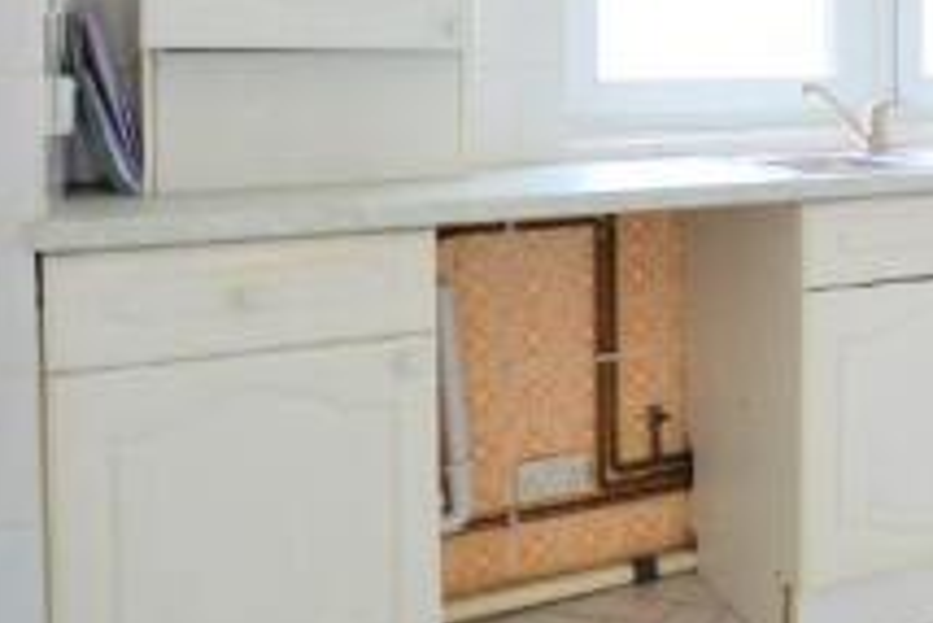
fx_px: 1193
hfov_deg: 37.3
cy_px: 59
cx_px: 974
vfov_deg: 28.2
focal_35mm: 46
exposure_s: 1/50
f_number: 3.5
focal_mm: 10
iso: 125
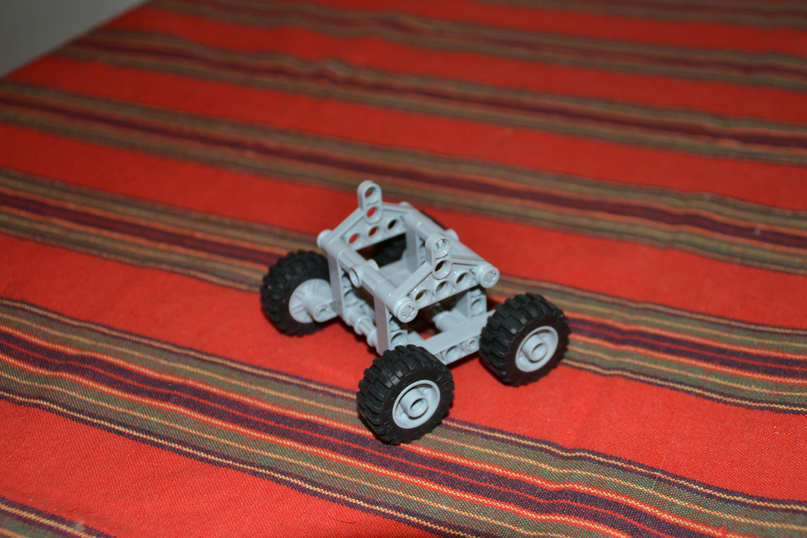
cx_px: 404
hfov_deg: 41.1
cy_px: 269
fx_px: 1076
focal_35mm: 48
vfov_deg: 28.1
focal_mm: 32
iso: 720
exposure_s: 1/60
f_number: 4.2
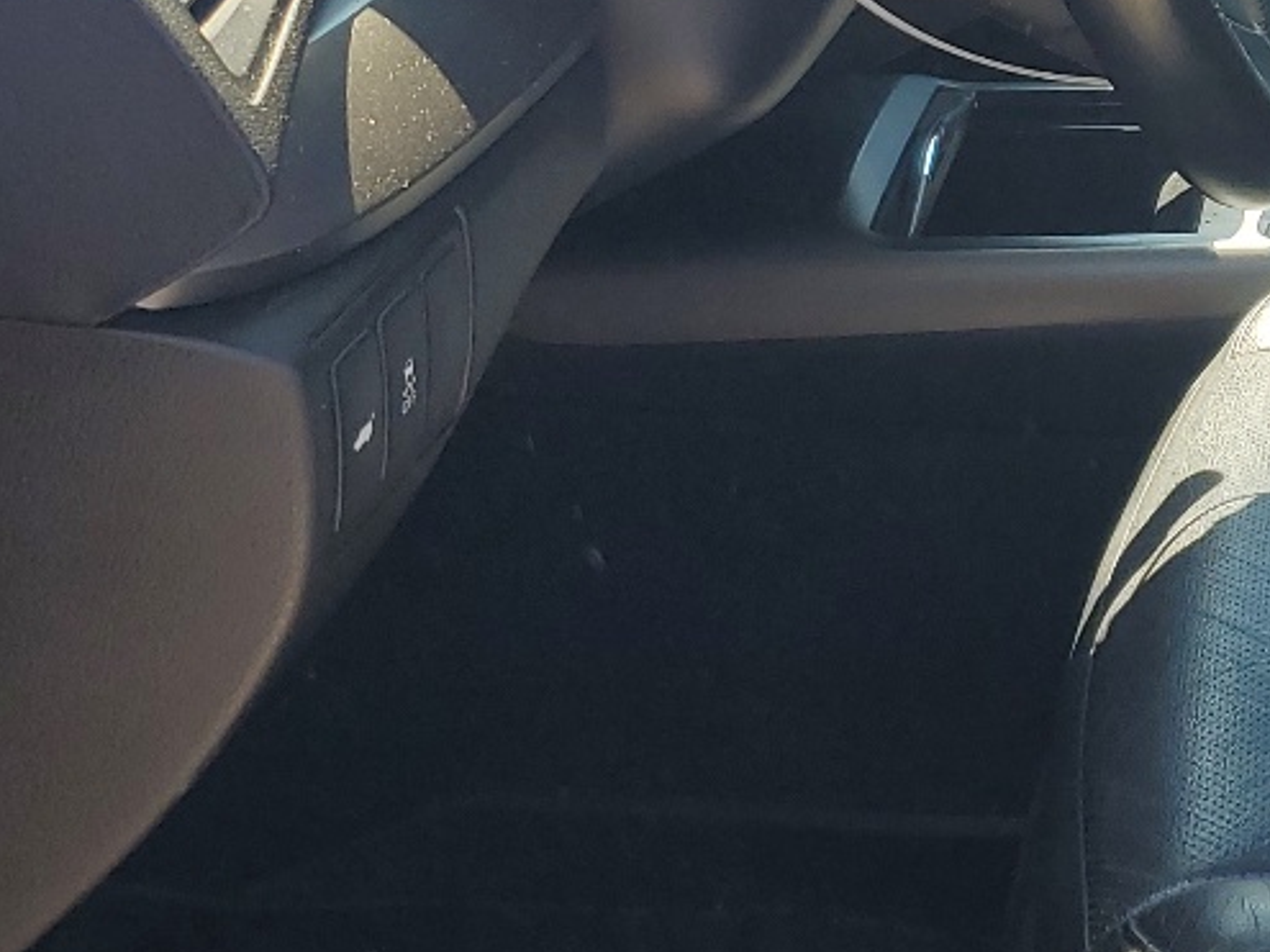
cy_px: 105
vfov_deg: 17.3
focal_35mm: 84
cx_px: 1586
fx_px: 3081
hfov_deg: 21.4
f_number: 1.5
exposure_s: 1/455
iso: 50
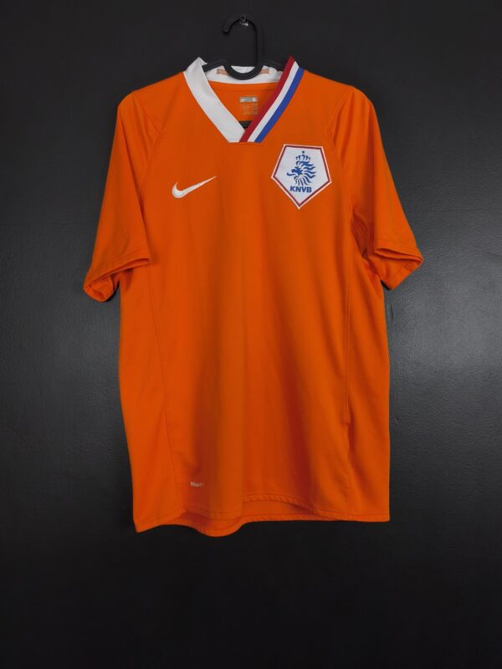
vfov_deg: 73.9
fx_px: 445
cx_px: 251
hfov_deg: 58.9
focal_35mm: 23
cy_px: 334
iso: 500
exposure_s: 1/125
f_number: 1.6
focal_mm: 6.57
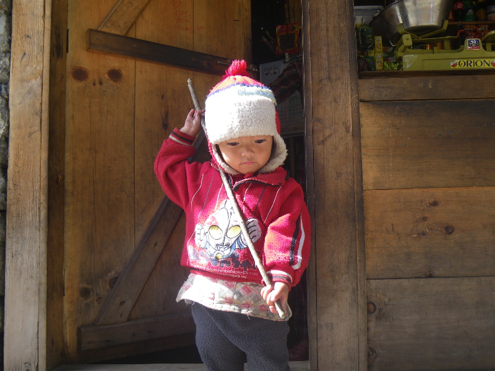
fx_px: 486
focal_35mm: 34
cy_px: 186
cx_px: 248
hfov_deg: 54.0
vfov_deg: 41.8
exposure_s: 1/80
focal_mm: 6.1
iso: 50
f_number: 3.8
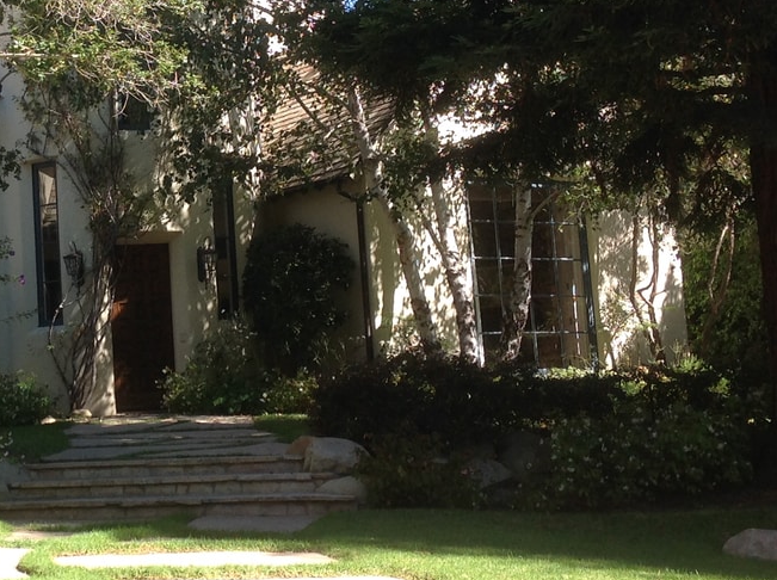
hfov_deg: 26.3
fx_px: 1613
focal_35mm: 72
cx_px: 89
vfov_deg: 20.3
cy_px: 210
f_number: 2.4
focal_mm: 4.28
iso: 50
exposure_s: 1/451
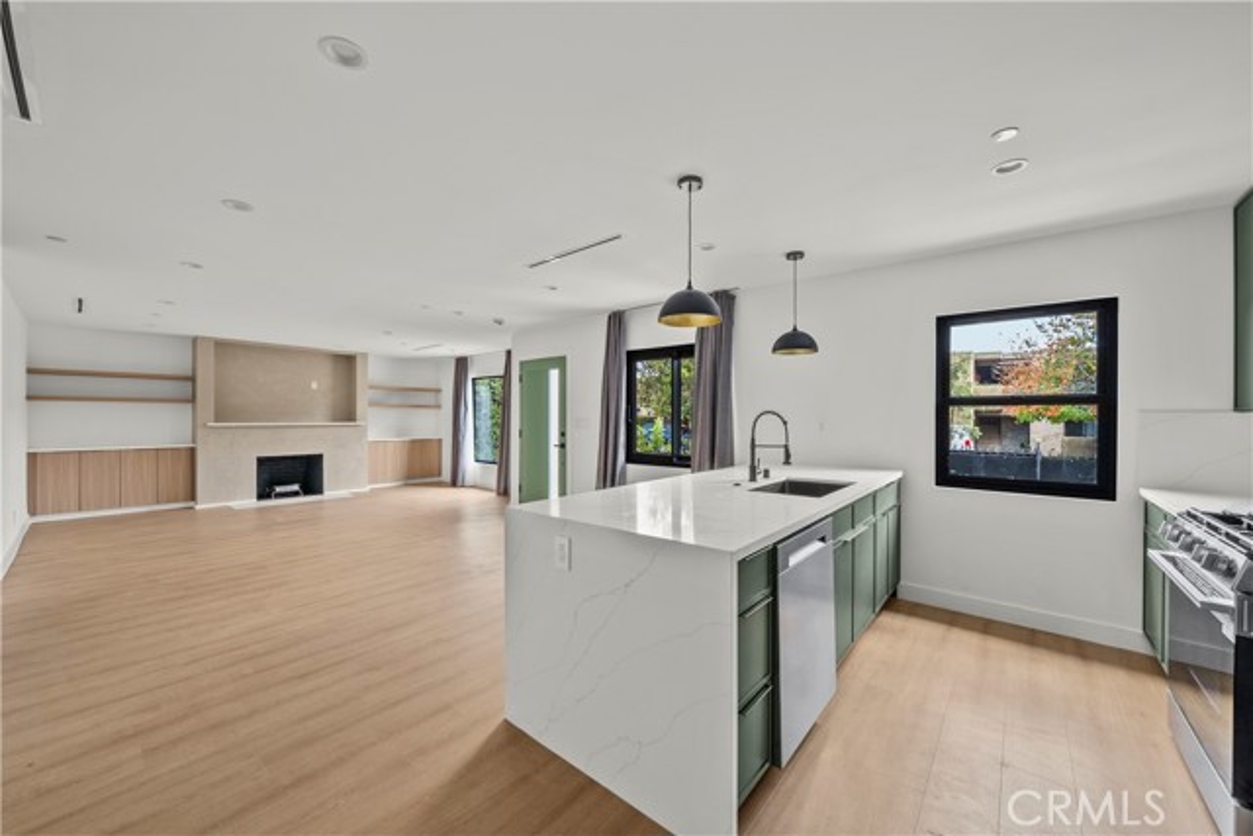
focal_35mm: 13
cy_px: 418
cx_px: 626
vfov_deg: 85.5
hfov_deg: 108.3
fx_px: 453
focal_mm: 13
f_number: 9
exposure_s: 1/4
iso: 250
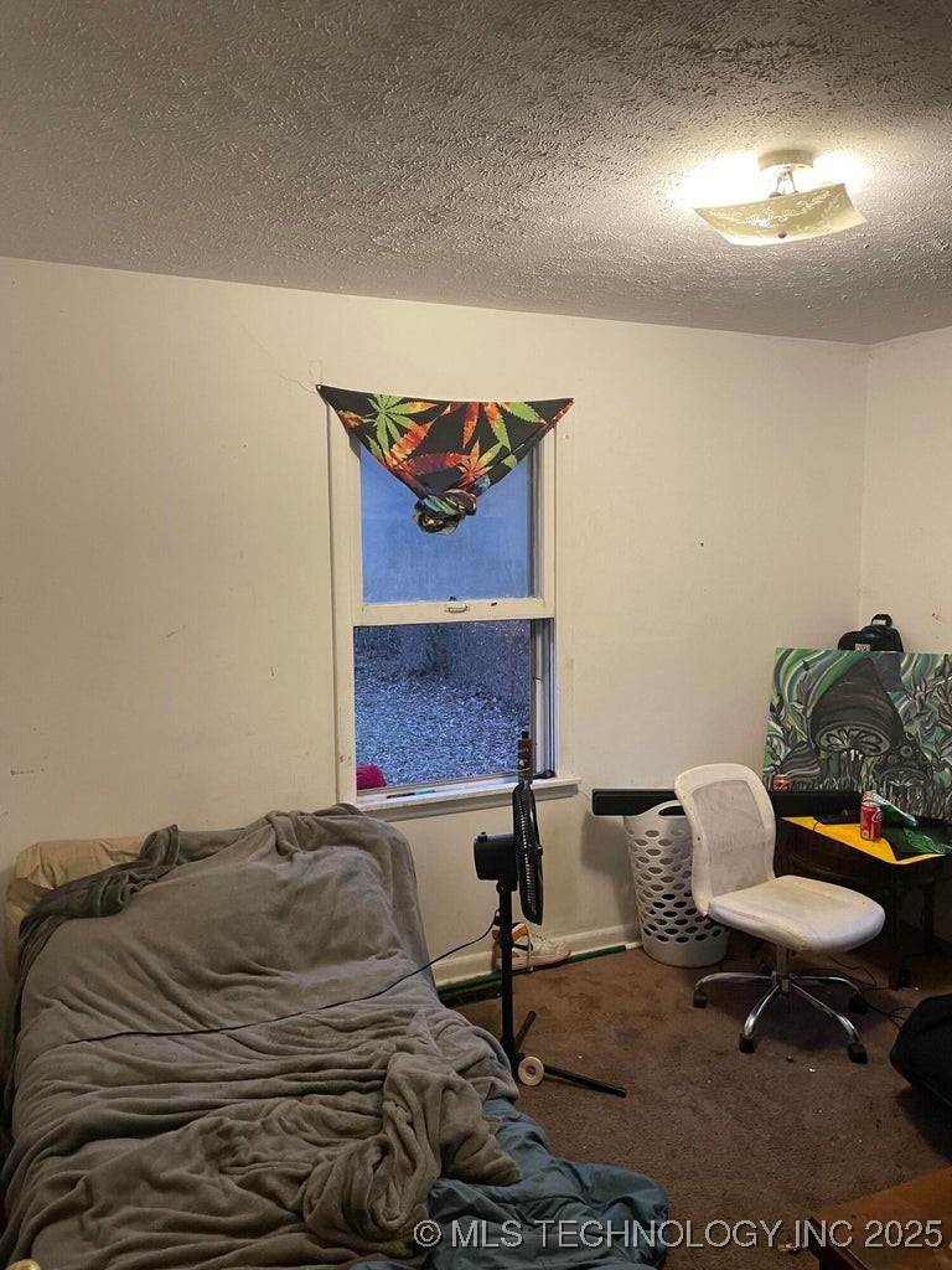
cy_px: 635
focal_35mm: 26
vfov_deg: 67.3
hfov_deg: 53.1
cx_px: 476
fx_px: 953
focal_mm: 4.2
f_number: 1.6
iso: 320
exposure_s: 1/60
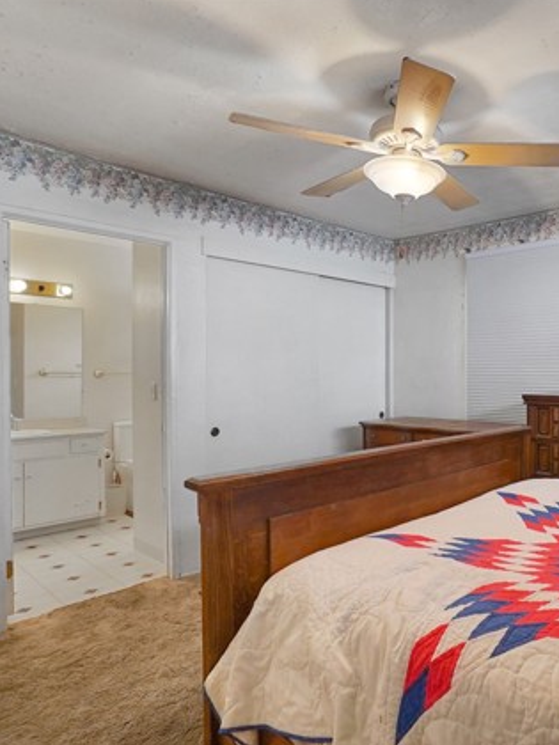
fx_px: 474
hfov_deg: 54.1
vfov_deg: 76.4
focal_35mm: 22
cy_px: 370
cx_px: 493
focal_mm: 10
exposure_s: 1/40
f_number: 5.6
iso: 1000
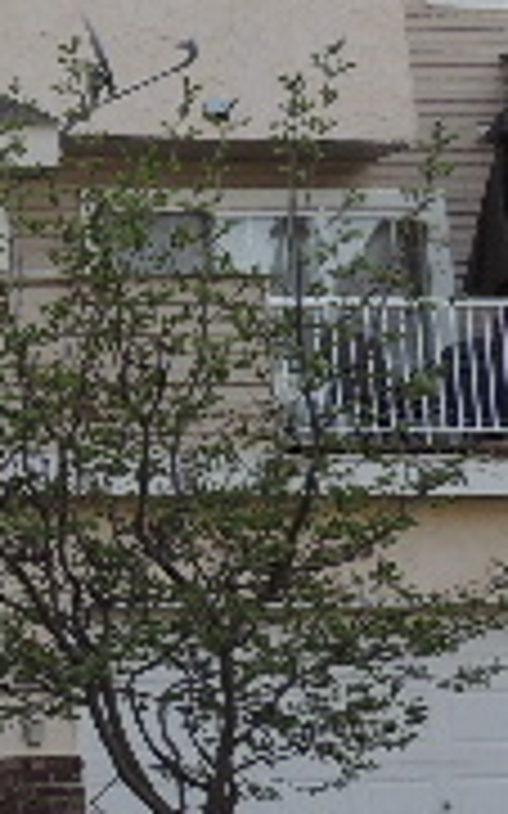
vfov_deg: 23.0
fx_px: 1995
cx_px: -625
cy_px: 351
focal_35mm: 90
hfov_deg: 12.2
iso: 100
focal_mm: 4.3
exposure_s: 1/500
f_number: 3
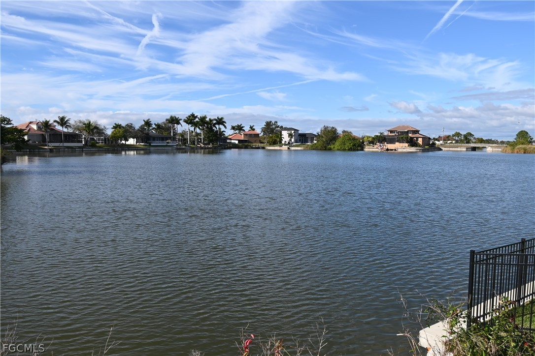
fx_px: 446
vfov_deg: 43.6
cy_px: 178
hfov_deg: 61.9
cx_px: 268
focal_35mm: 30
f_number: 7.1
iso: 100
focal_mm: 20
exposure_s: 1/400
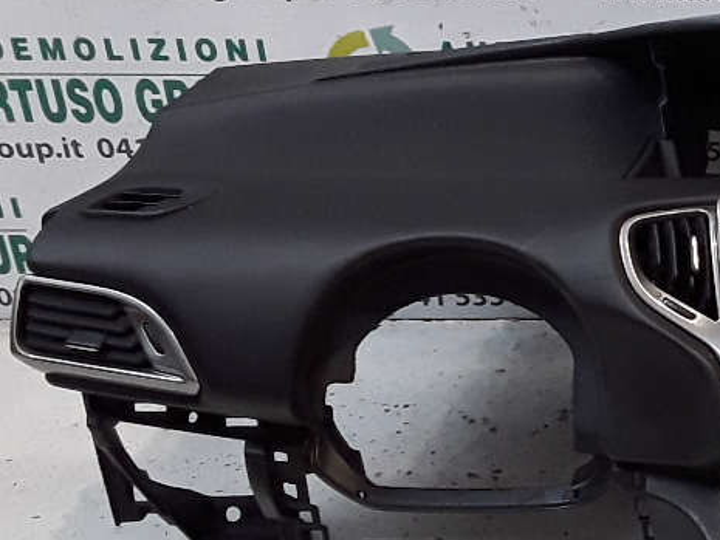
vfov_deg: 15.3
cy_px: 447
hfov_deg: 19.2
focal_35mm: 96
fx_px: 1997
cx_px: 879
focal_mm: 3.3
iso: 286
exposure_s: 1/33
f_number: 2.2
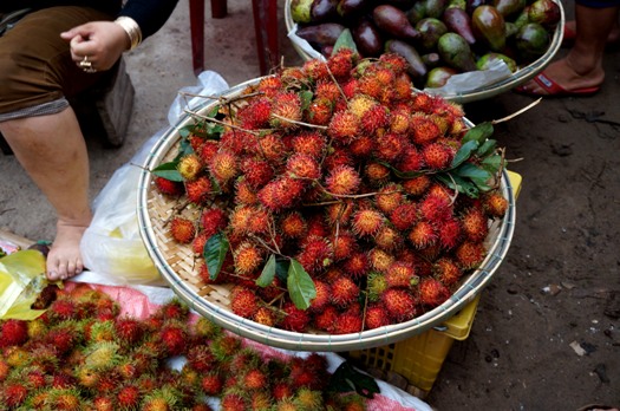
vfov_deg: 34.1
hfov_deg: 49.6
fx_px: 670
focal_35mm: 39
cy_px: 206
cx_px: 310
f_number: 4.5
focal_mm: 26
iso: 250
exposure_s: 1/160
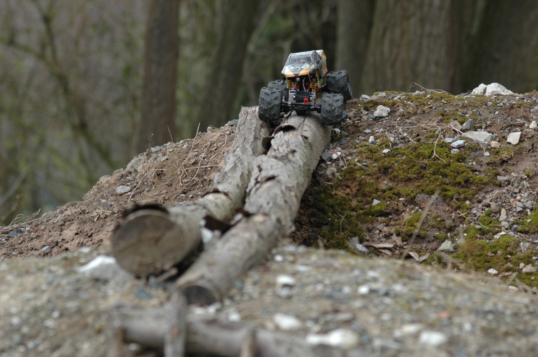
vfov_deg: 8.7
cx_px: 269
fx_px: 2352
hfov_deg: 13.1
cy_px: 178
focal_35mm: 158
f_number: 3.5
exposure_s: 1/200
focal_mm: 105
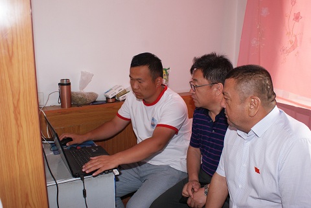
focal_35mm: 30
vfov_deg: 43.7
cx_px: 156
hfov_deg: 61.9
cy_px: 104
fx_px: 259
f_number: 5.6
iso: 400
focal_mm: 20
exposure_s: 1/60
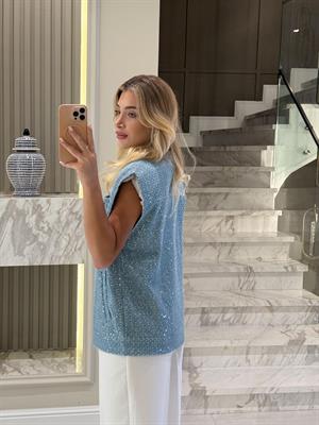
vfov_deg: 39.7
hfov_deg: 30.3
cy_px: 212
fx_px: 590
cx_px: 160
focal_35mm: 48
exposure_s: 1/60
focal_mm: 6.76
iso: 160
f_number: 1.78
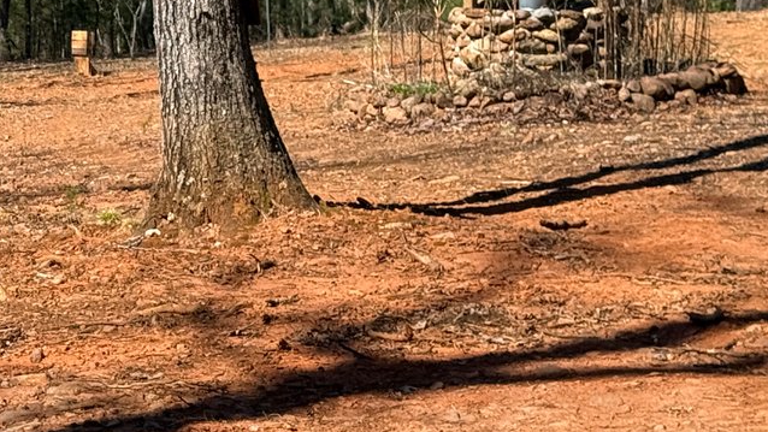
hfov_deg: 17.0
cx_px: 33
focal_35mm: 124
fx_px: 2525
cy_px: -67
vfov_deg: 9.7
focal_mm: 6.76
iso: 80
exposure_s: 1/3096
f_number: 1.78
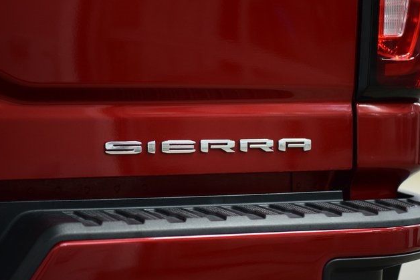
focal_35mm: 107
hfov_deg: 19.1
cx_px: 210
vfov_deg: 12.8
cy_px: 142
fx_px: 1249
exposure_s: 1/80
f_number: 2.8
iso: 1600
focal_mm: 70
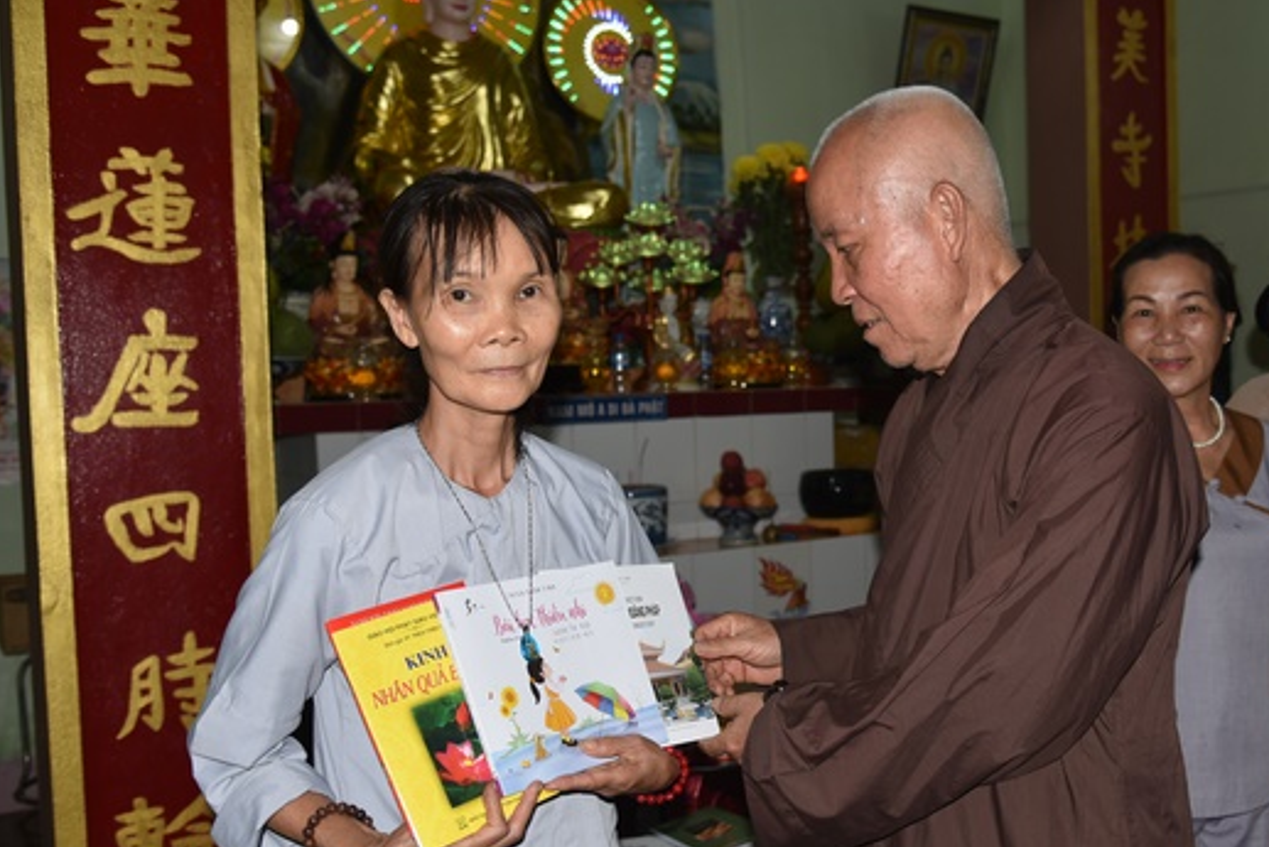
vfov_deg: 34.2
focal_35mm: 39
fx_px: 1375
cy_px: 444
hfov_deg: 49.1
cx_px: 788
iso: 200
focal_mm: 31
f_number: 4
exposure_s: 1/60
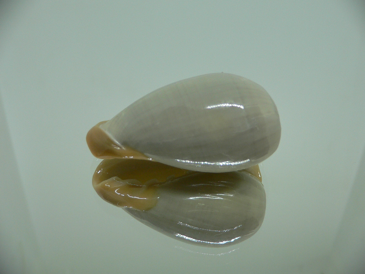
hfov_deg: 52.6
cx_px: 182
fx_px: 369
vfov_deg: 40.7
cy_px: 137
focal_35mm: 35
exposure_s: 1/60
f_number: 2.8
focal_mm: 4.6
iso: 150
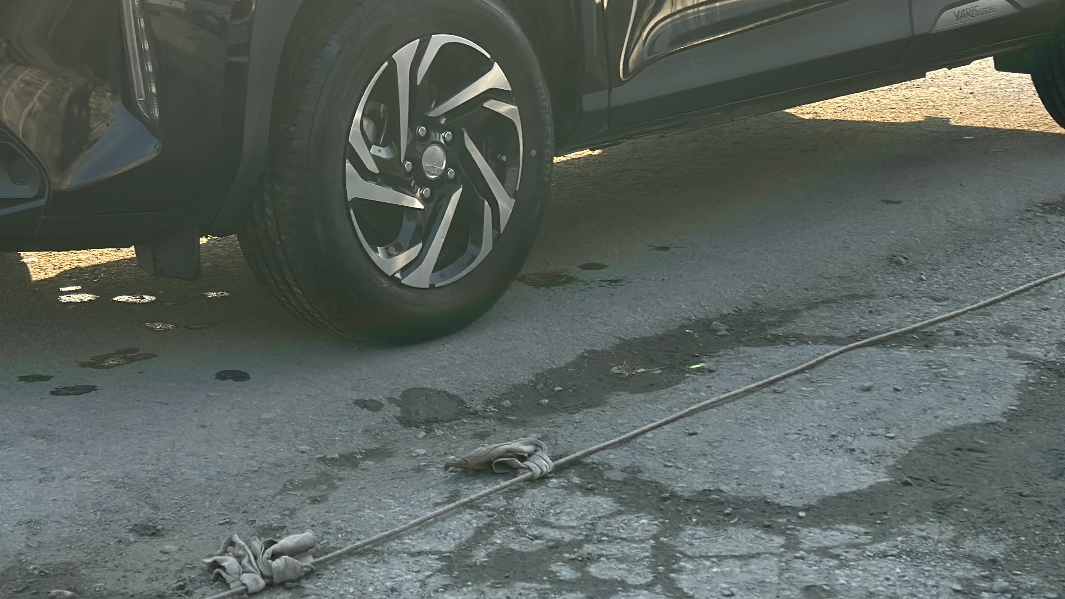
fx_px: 2485
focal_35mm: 88
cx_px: 435
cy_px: 32
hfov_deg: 24.2
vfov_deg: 13.6
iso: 80
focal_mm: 6.86
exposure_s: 1/1695
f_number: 1.78
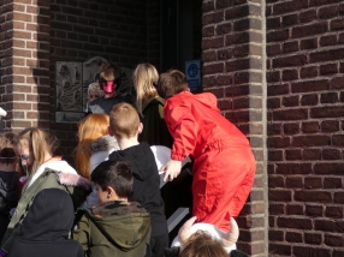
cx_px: 135
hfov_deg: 27.7
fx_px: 695
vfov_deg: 21.0
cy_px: 136
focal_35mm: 70
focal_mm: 9
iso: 80
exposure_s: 1/500
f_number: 3.9
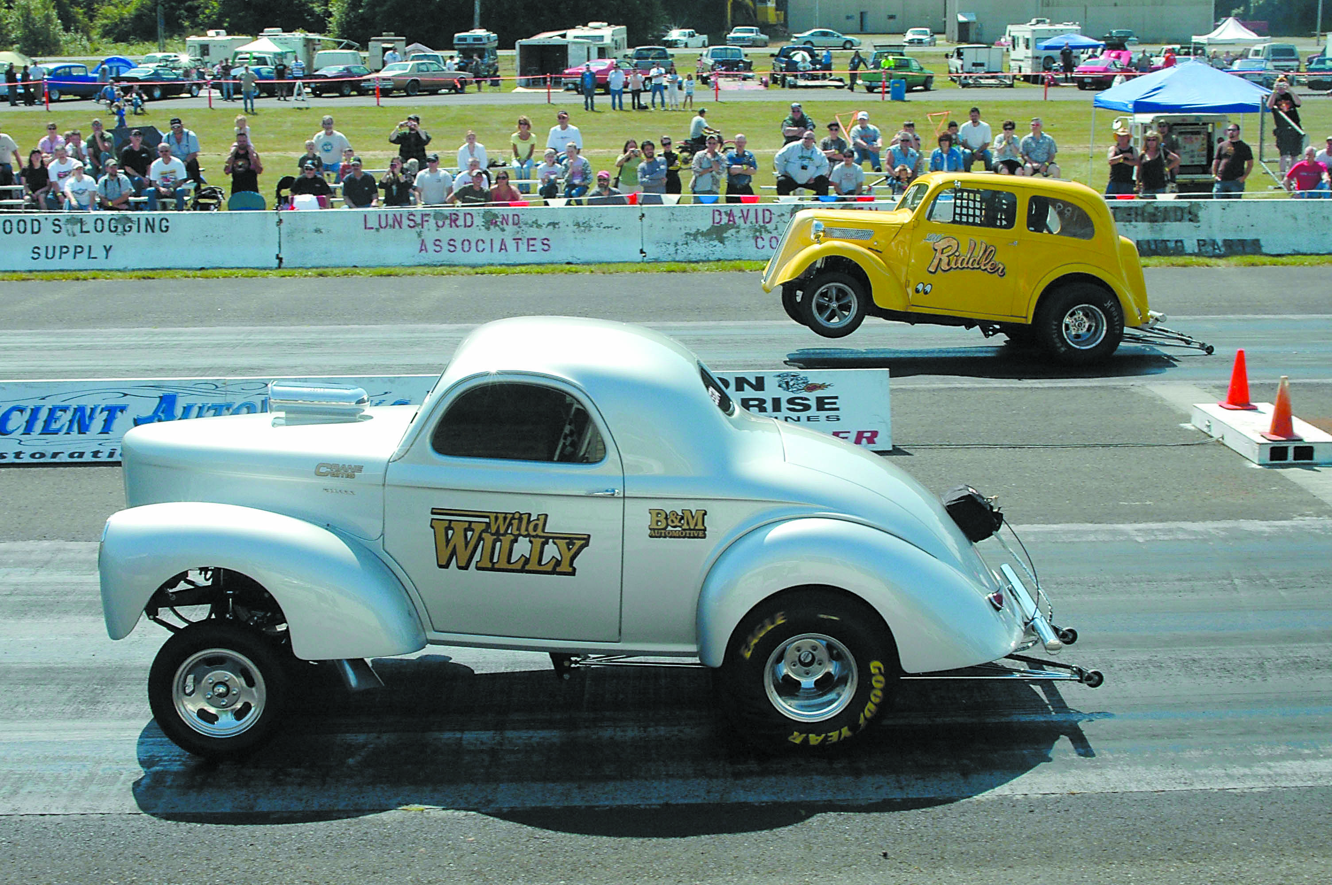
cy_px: 442
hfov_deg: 37.9
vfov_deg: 25.7
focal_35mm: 52
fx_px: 1941
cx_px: 666
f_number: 14
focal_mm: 35
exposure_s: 1/800
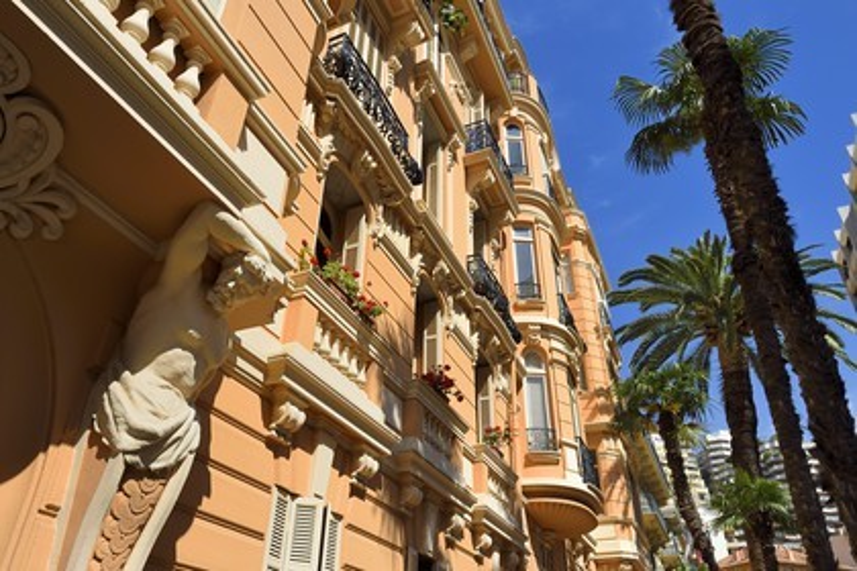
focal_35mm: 26
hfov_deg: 69.4
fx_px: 619
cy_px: 286
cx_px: 428
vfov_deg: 49.6
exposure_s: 1/250
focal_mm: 26
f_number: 11
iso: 200
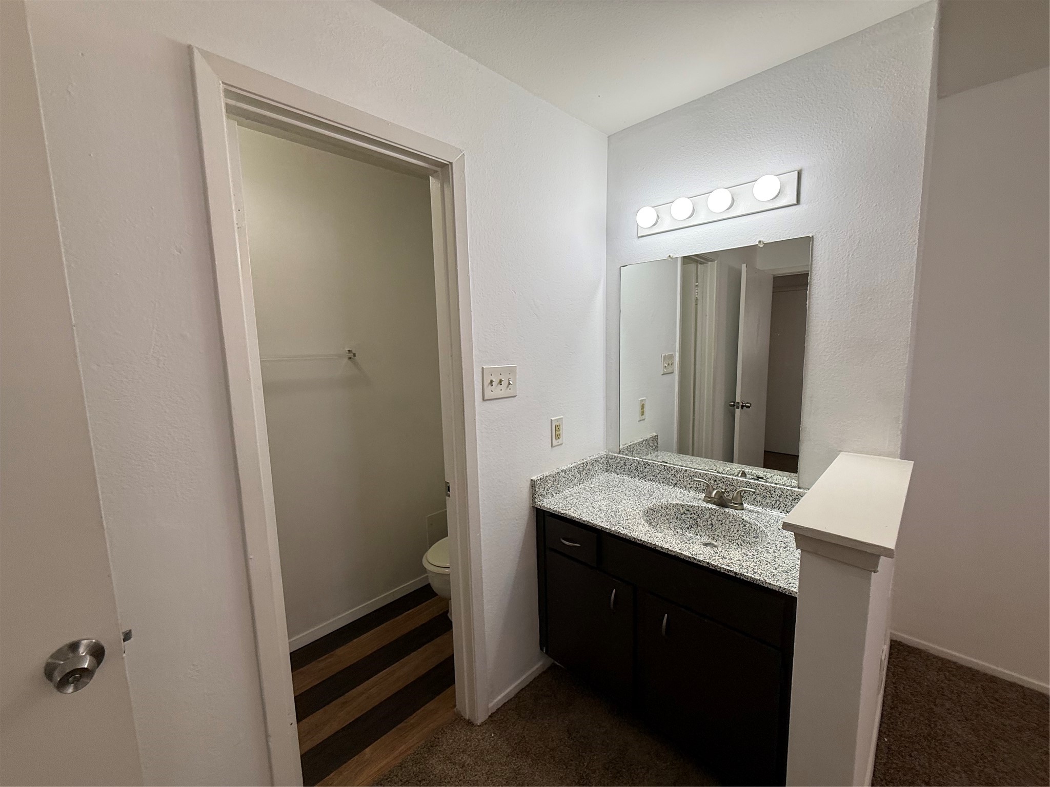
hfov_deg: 102.1
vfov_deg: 85.7
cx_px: 525
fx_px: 425
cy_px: 394
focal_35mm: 14
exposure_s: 1/120
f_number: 2.2
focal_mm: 2.22
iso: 125
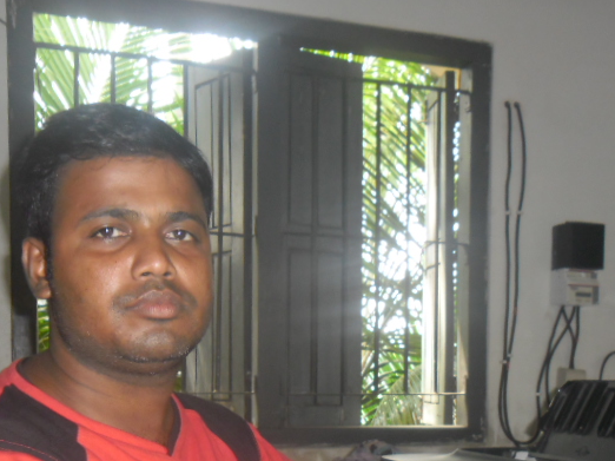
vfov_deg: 26.3
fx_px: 941
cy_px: 439
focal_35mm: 53
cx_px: 389
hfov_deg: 36.0
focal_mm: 4.9
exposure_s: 1/45
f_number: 3.5
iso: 100
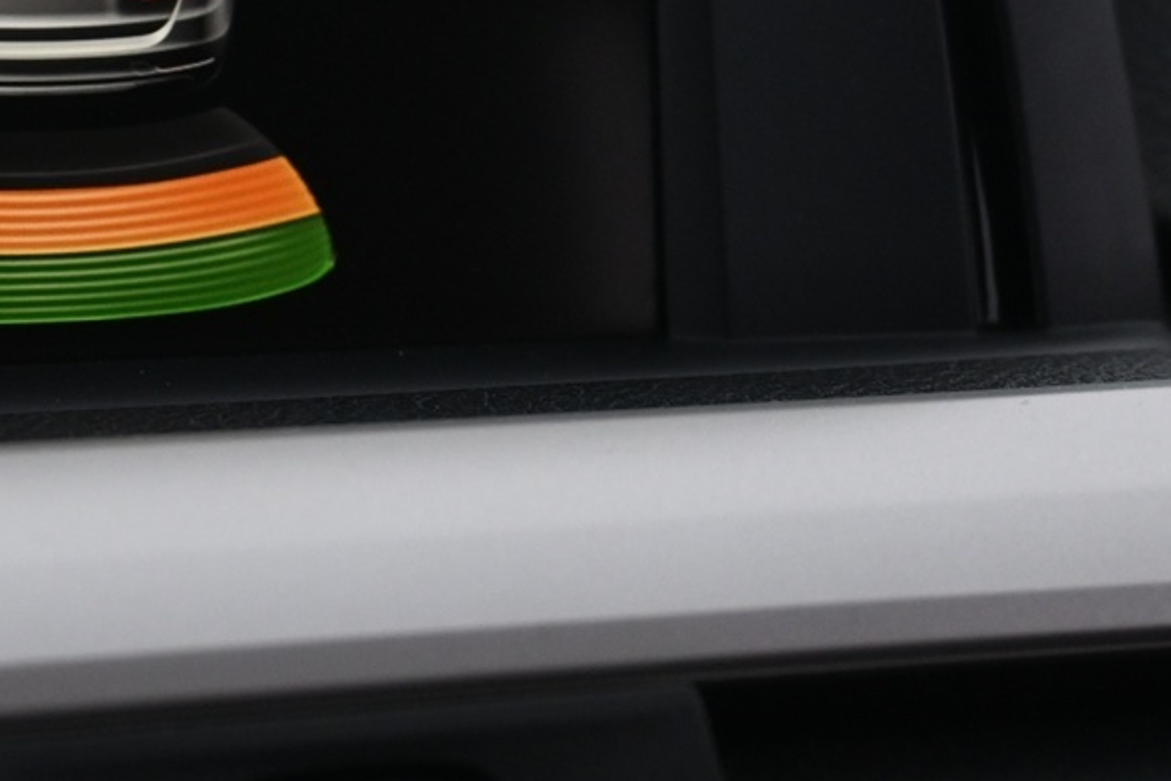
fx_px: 3221
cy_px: 101
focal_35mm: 99
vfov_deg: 13.7
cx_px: -145
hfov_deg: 19.6
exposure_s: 1/40
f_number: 4.2
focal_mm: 24
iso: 1100
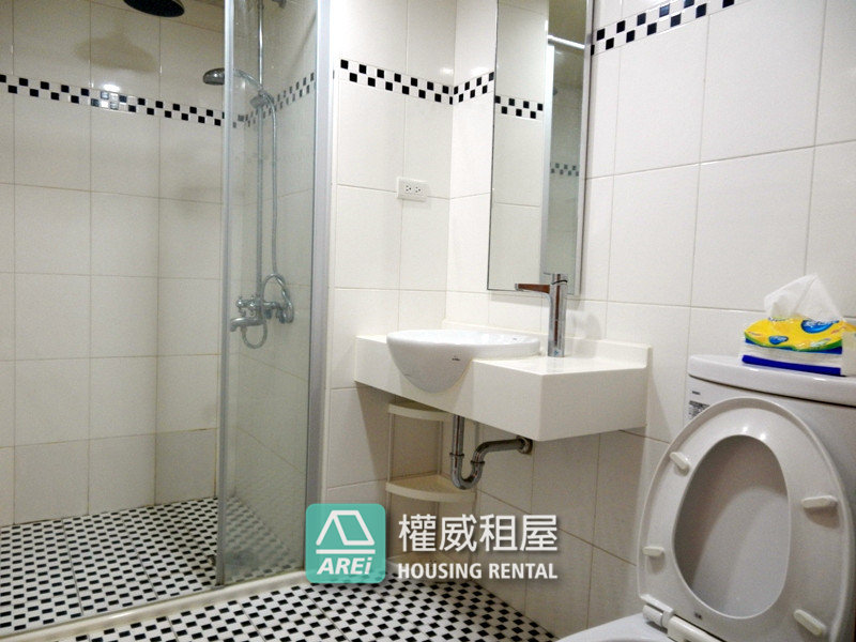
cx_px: 428
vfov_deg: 54.9
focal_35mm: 25
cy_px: 321
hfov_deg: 69.4
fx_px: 618
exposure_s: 1/30
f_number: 3.2
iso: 280
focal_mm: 4.5
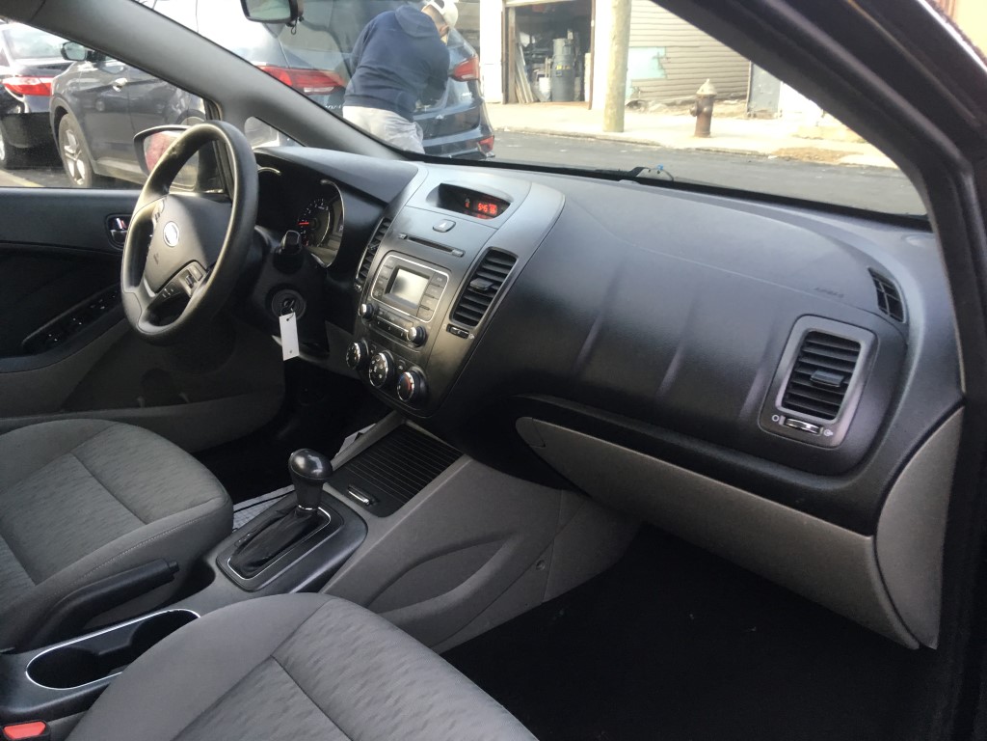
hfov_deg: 61.7
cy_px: 370
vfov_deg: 48.2
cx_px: 494
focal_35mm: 29
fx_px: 827
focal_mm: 4.15
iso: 40
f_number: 2.2
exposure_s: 1/30
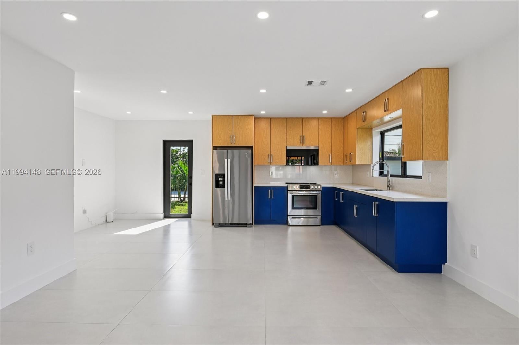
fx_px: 274
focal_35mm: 19
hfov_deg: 87.0
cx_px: 260
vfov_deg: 64.4
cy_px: 172
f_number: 8
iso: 100
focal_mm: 19
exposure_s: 1/25
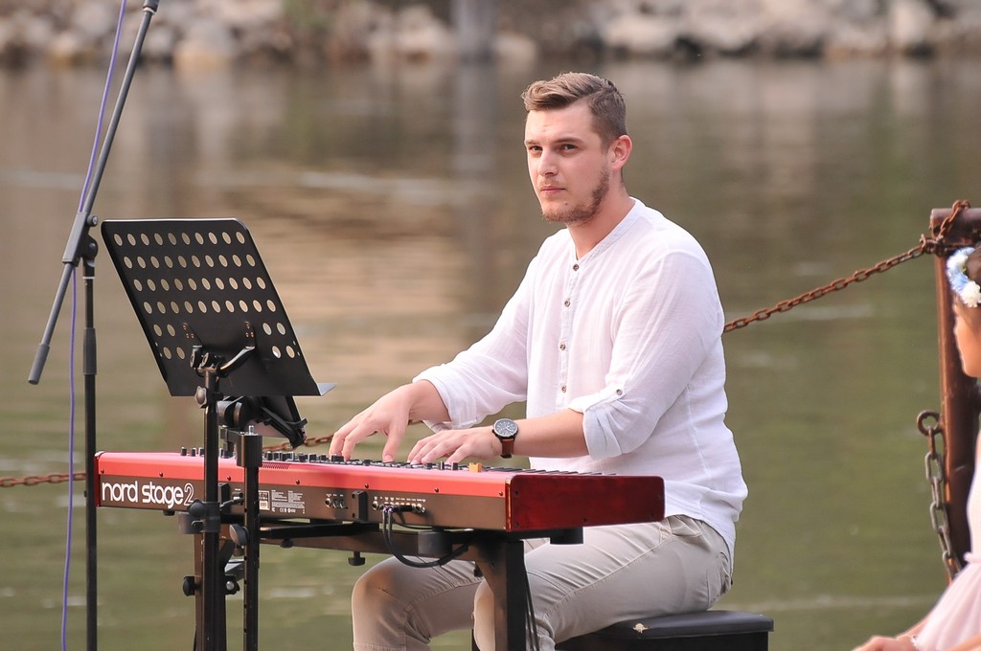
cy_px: 326
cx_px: 490
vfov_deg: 3.0
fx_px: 12247
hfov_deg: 4.6
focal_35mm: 450
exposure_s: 1/160
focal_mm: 300
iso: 1000
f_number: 6.3
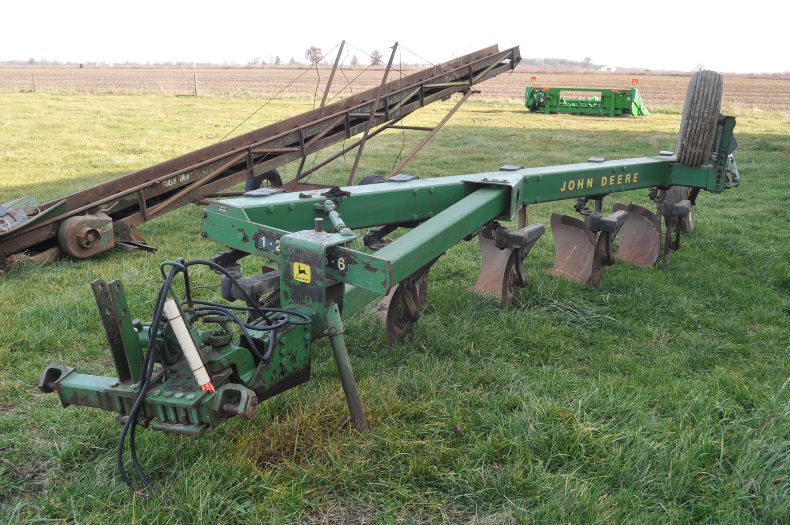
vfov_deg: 35.8
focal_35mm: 37
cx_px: 386
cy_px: 281
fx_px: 811
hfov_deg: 51.9
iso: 200
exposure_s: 1/125
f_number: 5.6
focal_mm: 22
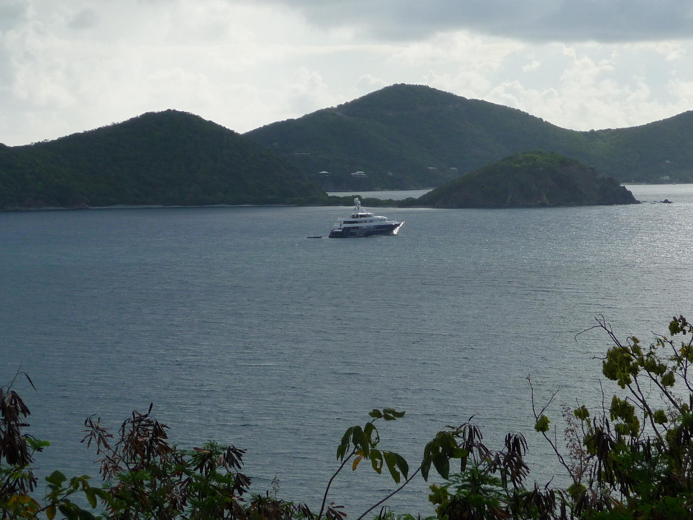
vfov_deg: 10.6
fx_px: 2803
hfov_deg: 14.1
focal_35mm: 140
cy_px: 260
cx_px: 346
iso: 100
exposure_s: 1/1000
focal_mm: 17.5
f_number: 4.7
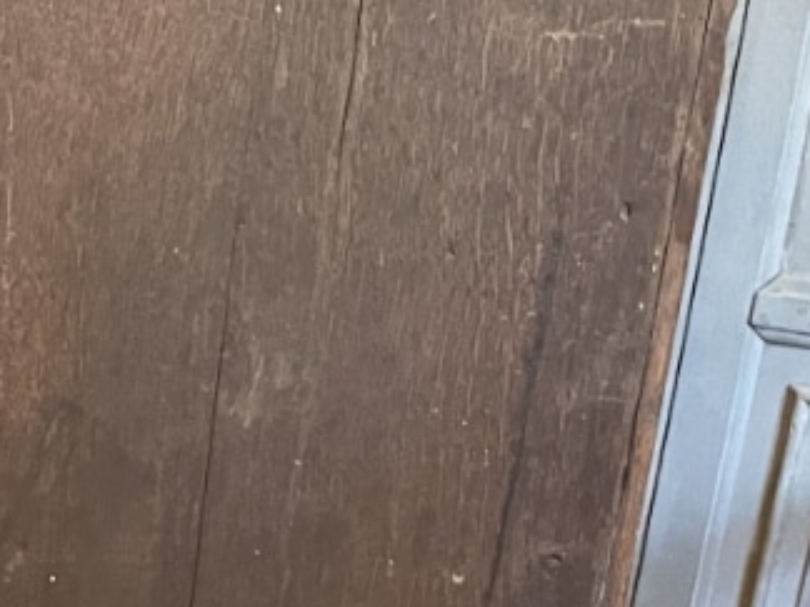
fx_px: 2270
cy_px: 553
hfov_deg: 18.0
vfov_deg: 15.1
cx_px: -414
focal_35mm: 97
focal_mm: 4.2
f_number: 1.6
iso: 640
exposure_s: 1/25
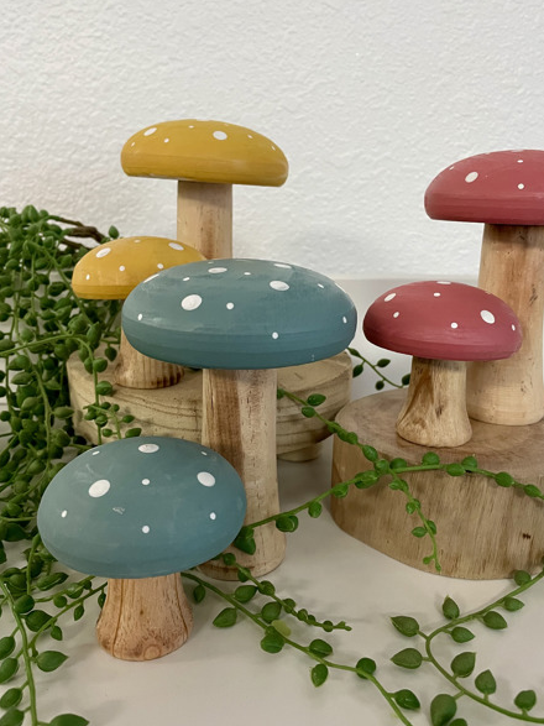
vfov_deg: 58.3
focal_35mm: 31
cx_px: 304
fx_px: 650
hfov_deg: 45.3
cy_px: 348
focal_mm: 4.2
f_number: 1.6
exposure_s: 1/60
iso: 400
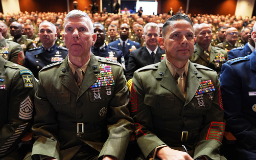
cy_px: 83
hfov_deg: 72.6
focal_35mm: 25
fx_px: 174
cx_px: 128
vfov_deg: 49.3
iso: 2000
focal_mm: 24
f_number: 2.8
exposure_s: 1/100
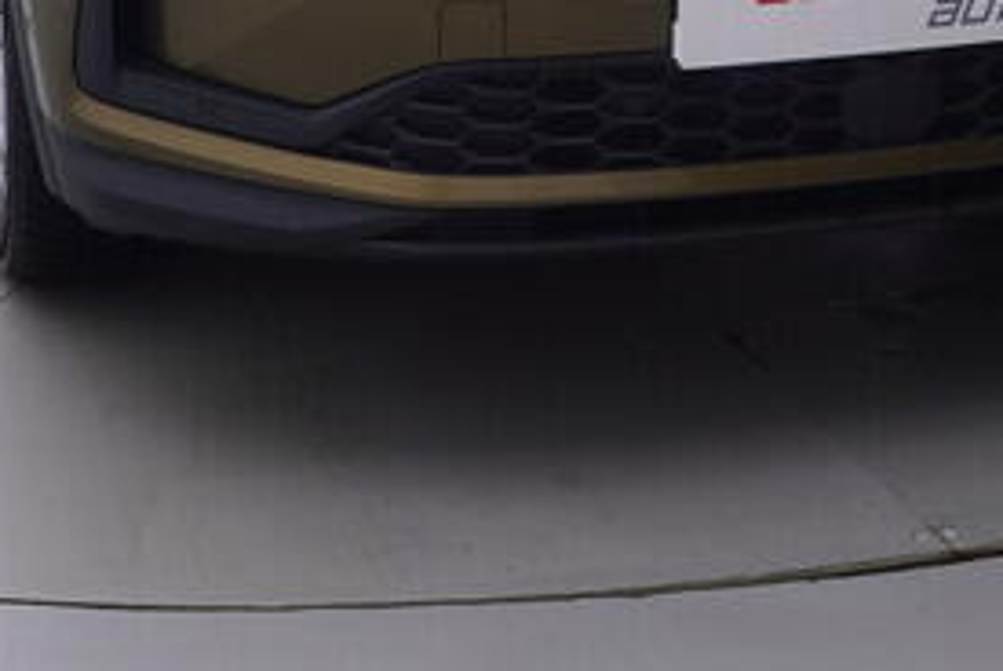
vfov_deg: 15.1
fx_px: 2339
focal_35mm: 84
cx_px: 361
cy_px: -328
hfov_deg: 24.1
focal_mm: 15
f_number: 5
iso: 200
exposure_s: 1/80
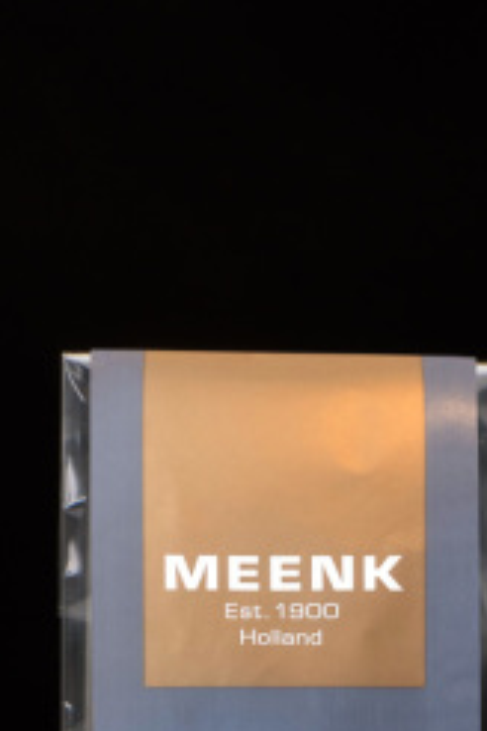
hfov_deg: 4.0
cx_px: 239
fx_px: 6919
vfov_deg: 6.0
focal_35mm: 341
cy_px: 1058
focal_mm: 105
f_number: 18
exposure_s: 1/125
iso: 100
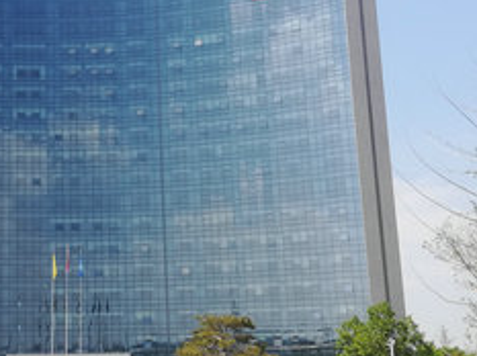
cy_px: 163
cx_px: 62
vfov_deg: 20.9
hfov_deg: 27.0
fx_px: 963
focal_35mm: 70
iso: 50
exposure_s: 1/583
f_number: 2.2
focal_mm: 3.81
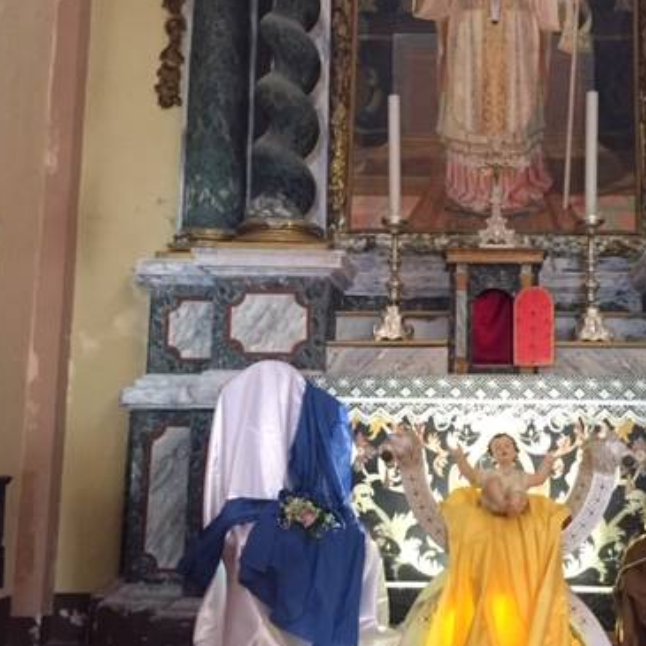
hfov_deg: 37.2
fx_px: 950
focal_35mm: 45
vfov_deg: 37.5
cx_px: 430
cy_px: 304
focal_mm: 4.15
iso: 250
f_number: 2.2
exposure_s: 1/25
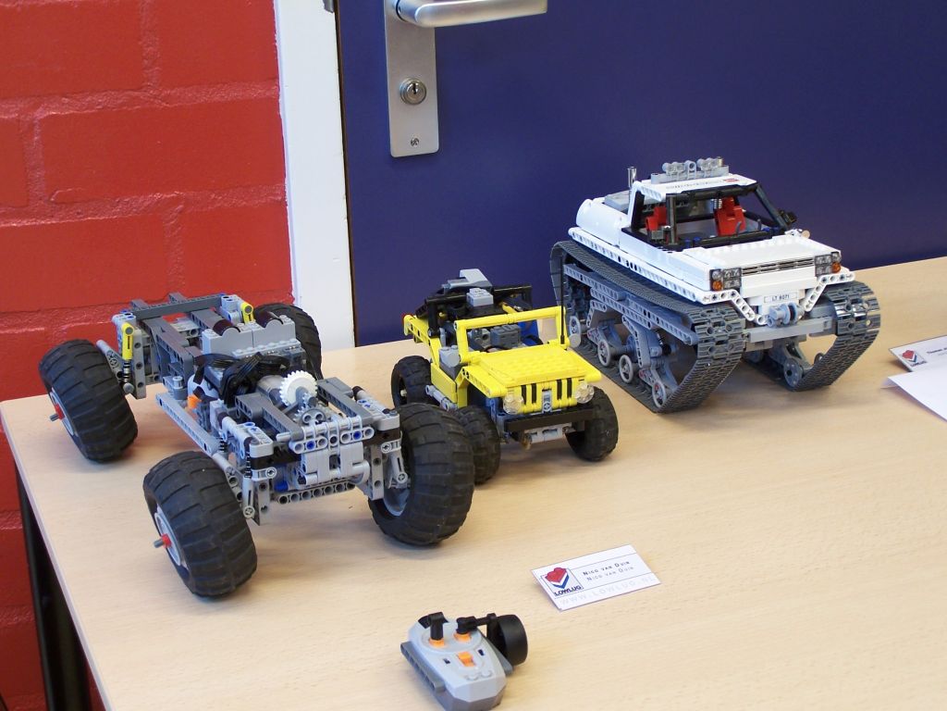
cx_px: 474
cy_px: 356
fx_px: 1833
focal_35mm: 67
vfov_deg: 21.9
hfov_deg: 29.0
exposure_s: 1/10
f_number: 3.2
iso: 80
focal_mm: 11.1
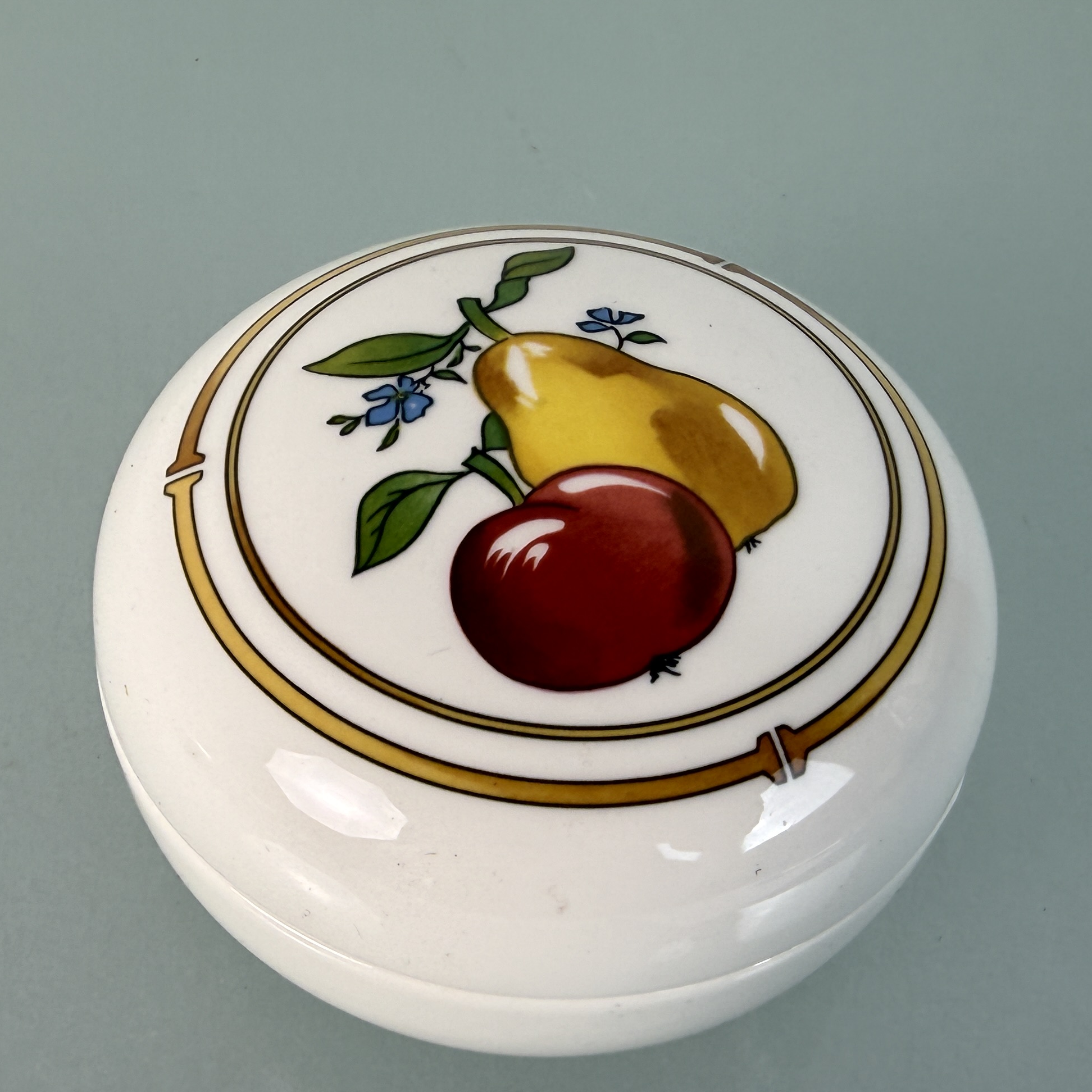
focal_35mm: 44
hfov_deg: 38.3
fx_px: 1570
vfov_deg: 37.4
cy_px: 818
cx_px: 588
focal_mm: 2.22
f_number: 2.2
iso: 40
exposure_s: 1/100
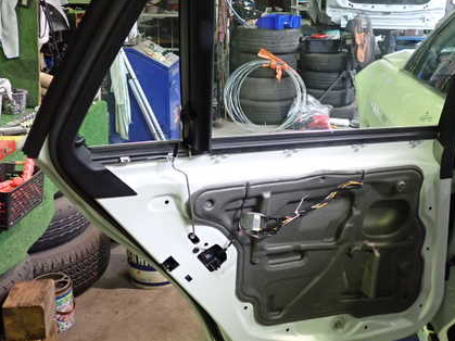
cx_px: 271
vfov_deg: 33.5
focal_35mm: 43
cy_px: 150
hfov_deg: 43.7
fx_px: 565
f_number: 2.3
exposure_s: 1/30
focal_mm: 5.4
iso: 640
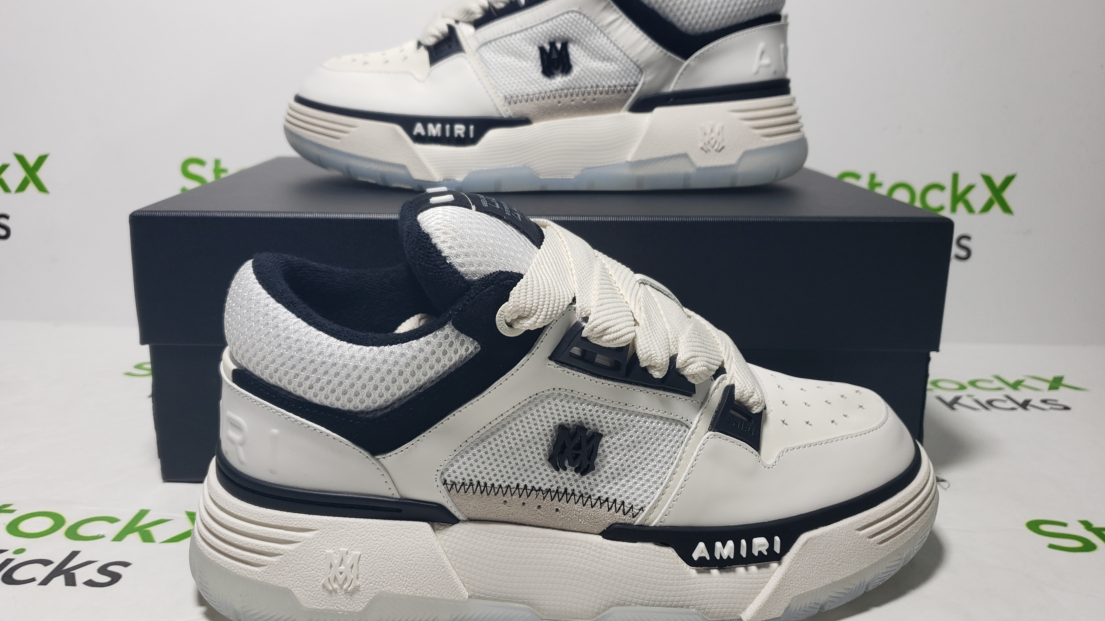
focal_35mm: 29
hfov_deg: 66.1
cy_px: 296
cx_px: 545
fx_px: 850
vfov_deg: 40.2
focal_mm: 4.3
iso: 50
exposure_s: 1/399
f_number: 1.5
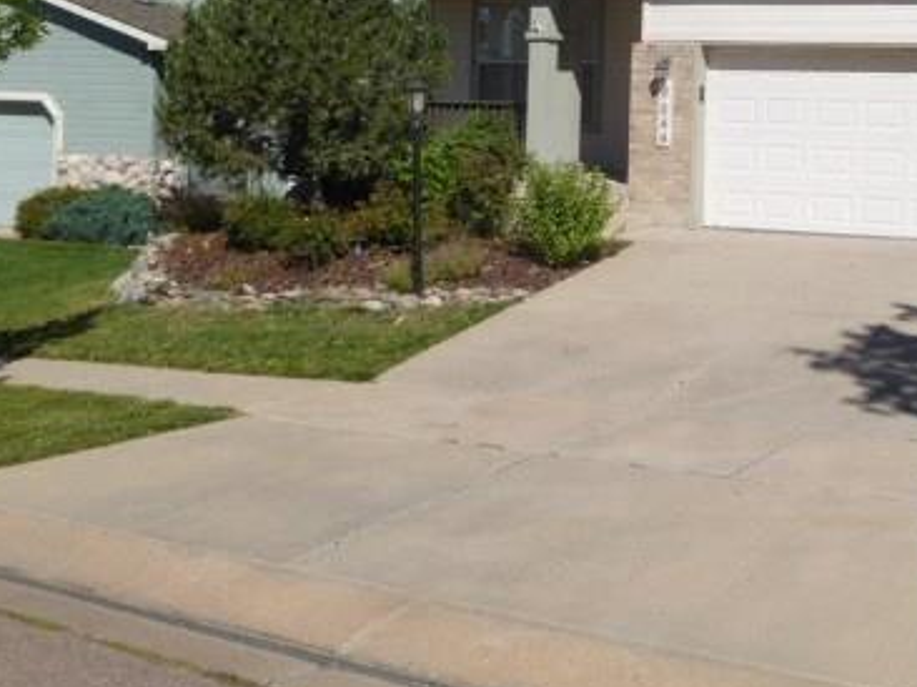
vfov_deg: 29.0
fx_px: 1297
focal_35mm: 49
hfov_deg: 37.8
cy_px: 140
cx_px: 709
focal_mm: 5
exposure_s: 1/160
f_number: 10
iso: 80
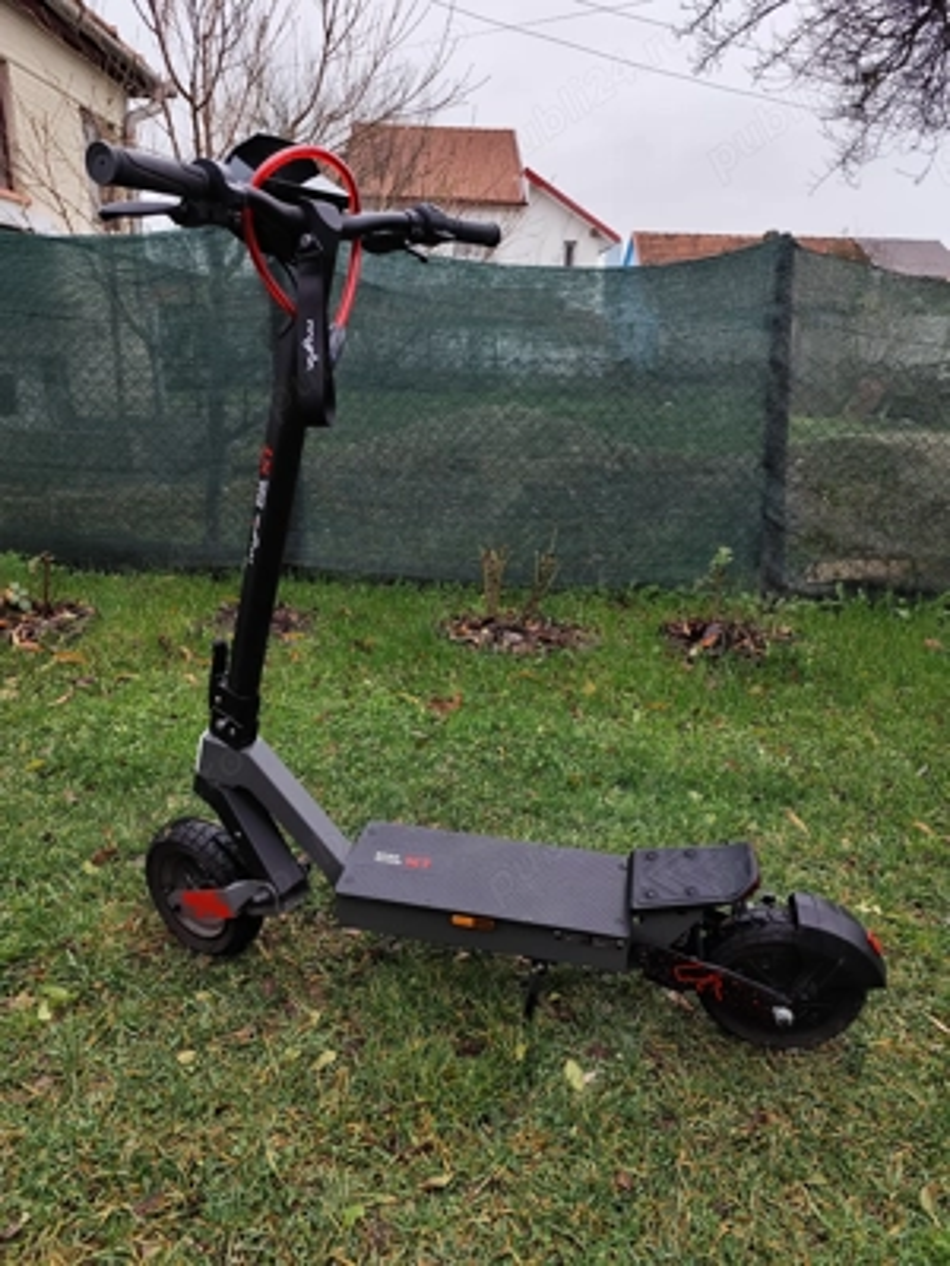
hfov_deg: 58.9
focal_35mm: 23
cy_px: 633
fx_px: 842
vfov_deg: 73.9
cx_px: 475
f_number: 1.65
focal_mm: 6.14
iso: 50
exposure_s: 1/280
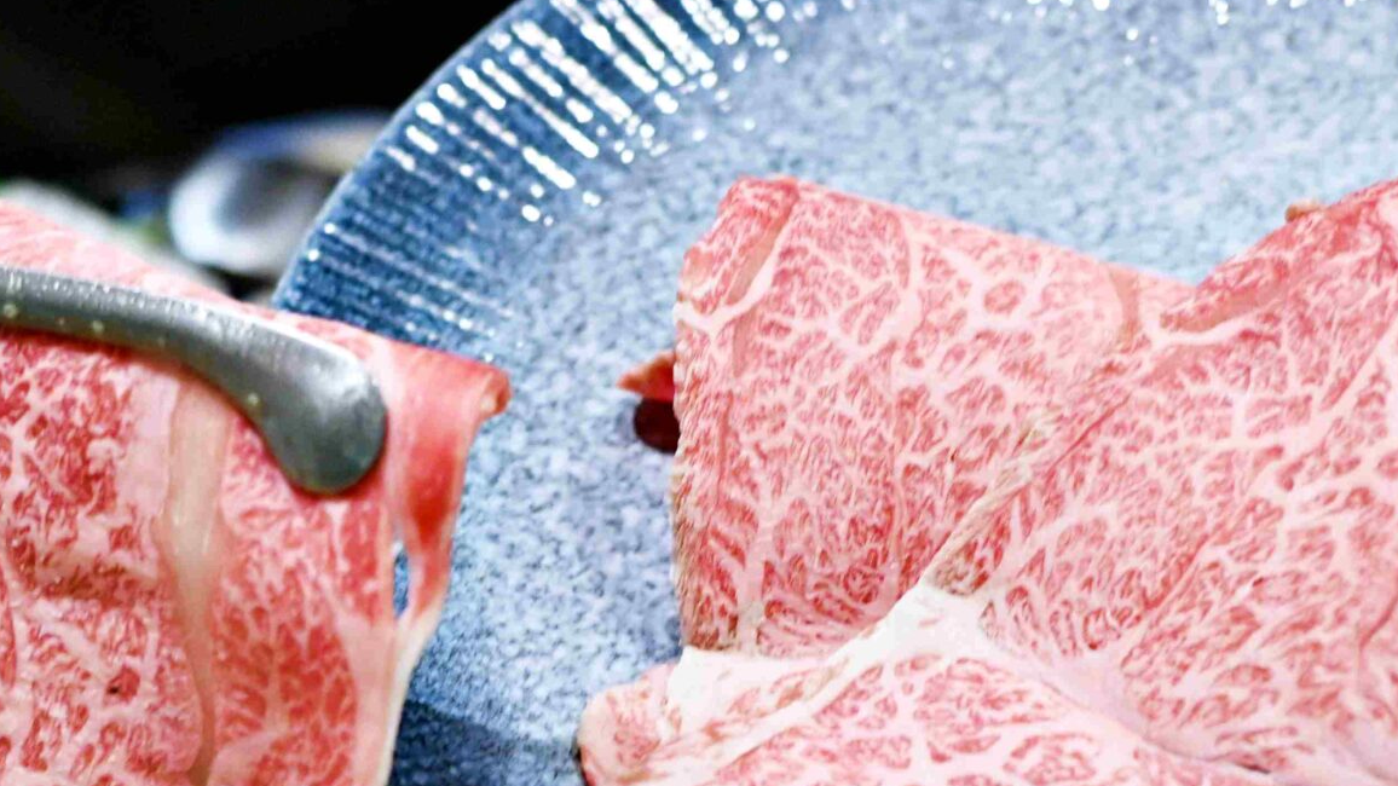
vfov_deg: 6.9
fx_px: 6449
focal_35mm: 174
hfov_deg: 12.3
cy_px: 908
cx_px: 383
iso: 1100
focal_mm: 50
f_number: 2.8
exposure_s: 1/200
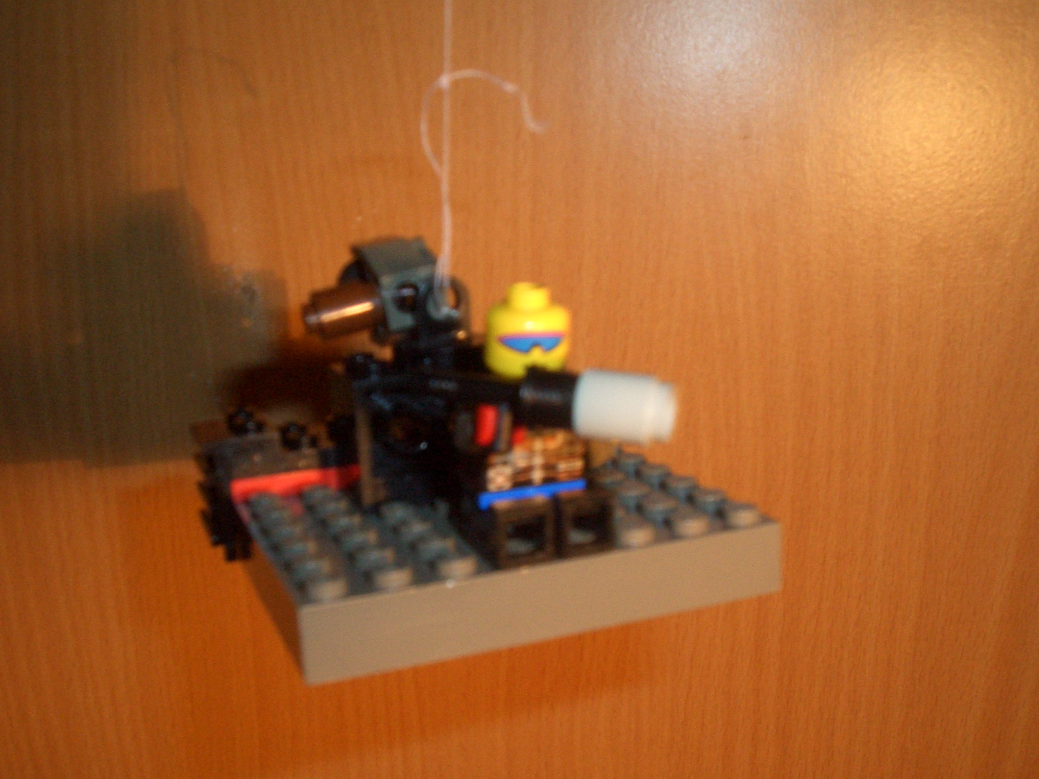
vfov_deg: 38.7
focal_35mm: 37
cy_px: 394
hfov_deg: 50.1
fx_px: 1110
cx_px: 513
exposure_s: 1/40
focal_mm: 4.8
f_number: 4
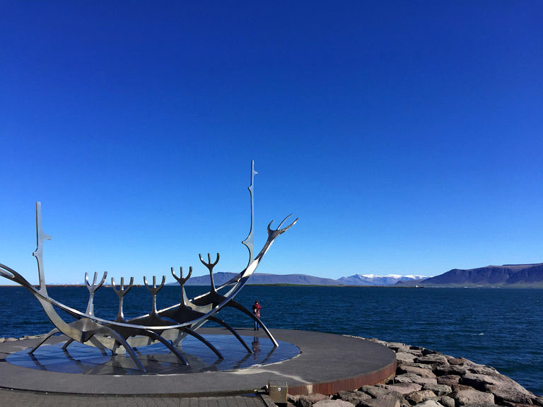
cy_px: 204
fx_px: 455
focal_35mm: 29
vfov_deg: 48.2
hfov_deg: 61.7
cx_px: 272
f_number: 2.2
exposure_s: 1/2475
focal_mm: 4.15
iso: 32
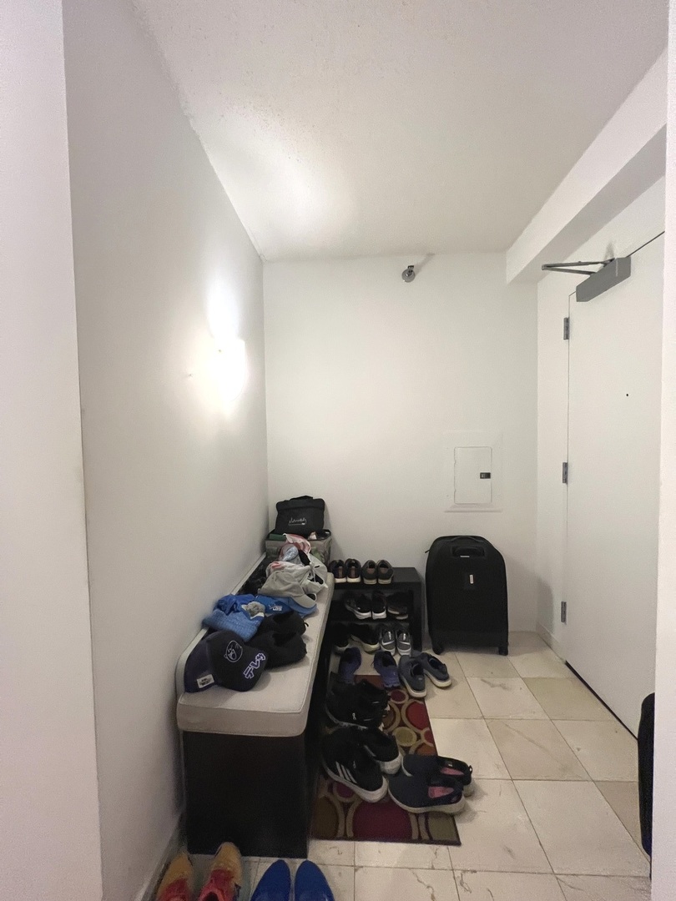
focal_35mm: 13
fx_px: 338
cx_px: 338
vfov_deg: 106.2
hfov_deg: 89.9
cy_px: 450
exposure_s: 1/60
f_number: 1.8
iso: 400
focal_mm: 1.57
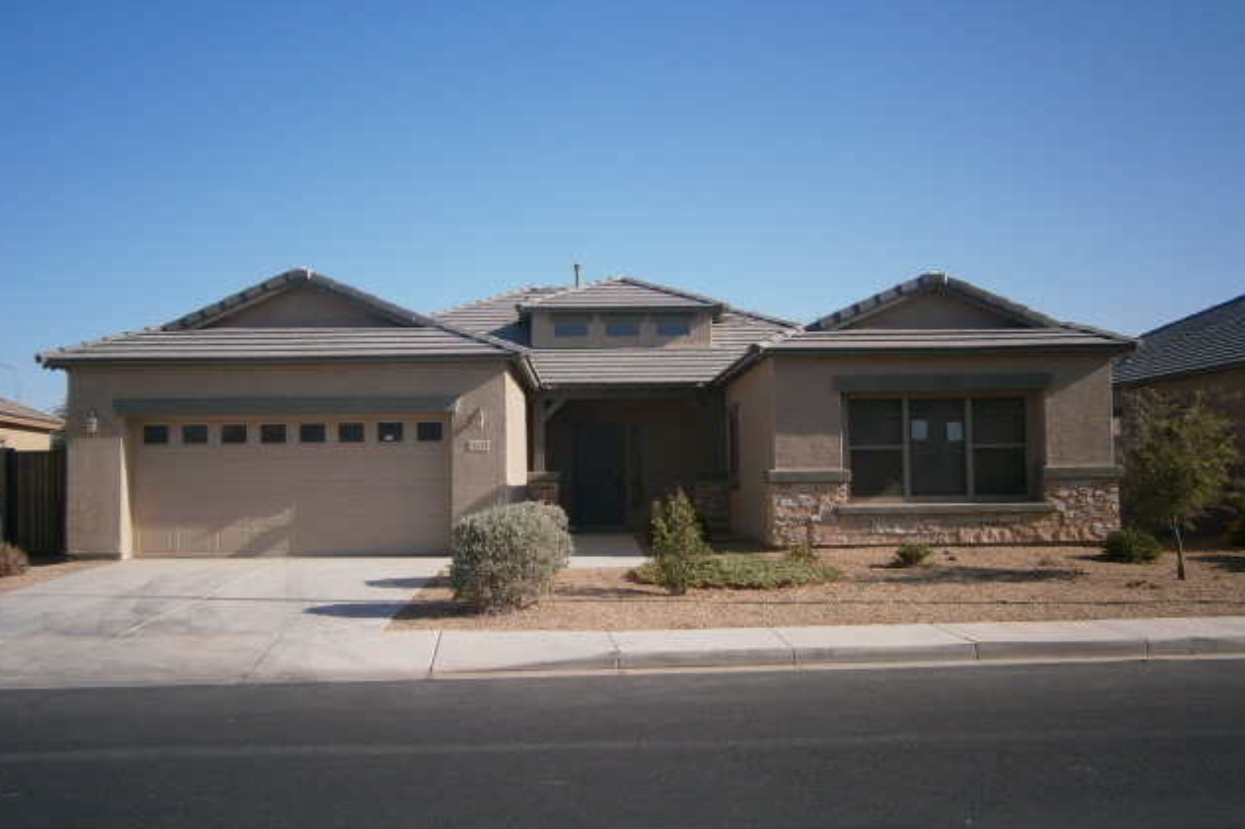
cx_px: 618
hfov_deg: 50.7
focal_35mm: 38
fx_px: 1313
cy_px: 438
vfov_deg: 35.0
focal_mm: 6.4
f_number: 3.1
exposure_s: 1/1250
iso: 80
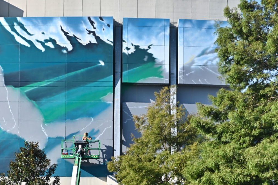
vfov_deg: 13.4
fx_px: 787
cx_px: 74
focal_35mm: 102
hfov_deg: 19.9
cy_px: 99
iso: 100
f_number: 4
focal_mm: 50
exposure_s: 1/1000
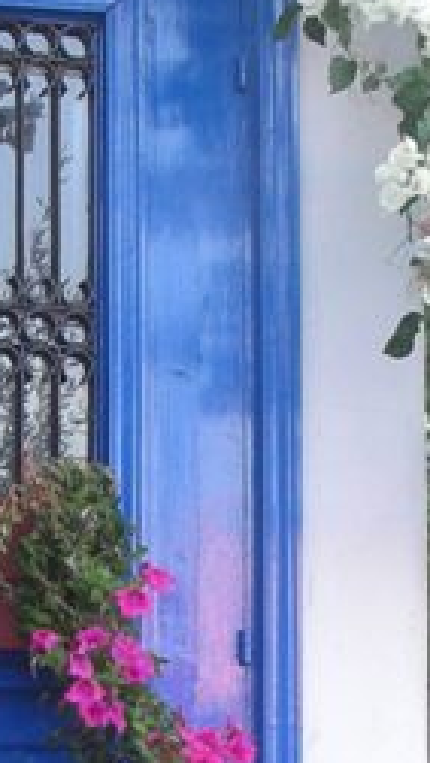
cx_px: -20
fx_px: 2591
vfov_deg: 16.4
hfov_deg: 9.4
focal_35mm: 128
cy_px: 766
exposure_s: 1/38.6
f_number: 3
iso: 50
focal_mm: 5.8
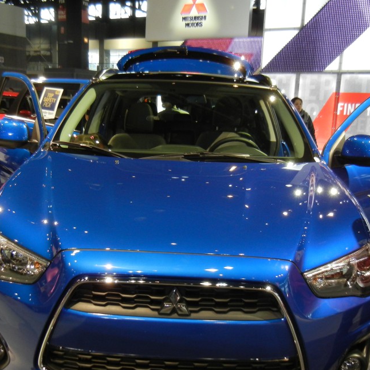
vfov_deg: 39.9
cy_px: 215
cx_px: 171
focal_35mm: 42
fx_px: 508
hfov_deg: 40.0
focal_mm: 5.4
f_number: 3.5
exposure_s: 1/60
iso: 361
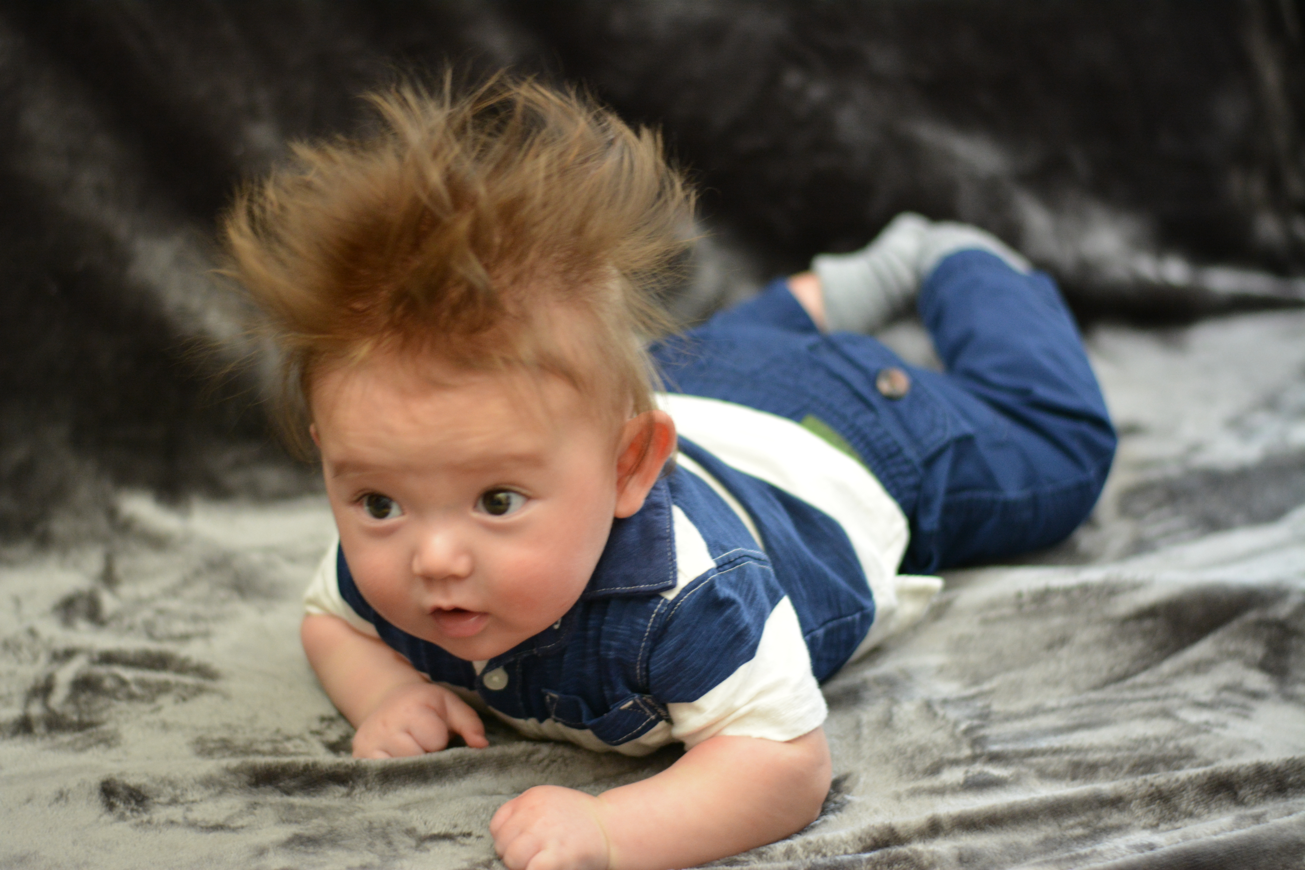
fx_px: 2719
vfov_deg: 18.2
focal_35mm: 75
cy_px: 435
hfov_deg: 27.0
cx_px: 652
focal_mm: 50
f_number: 1.8
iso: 1250
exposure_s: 1/50
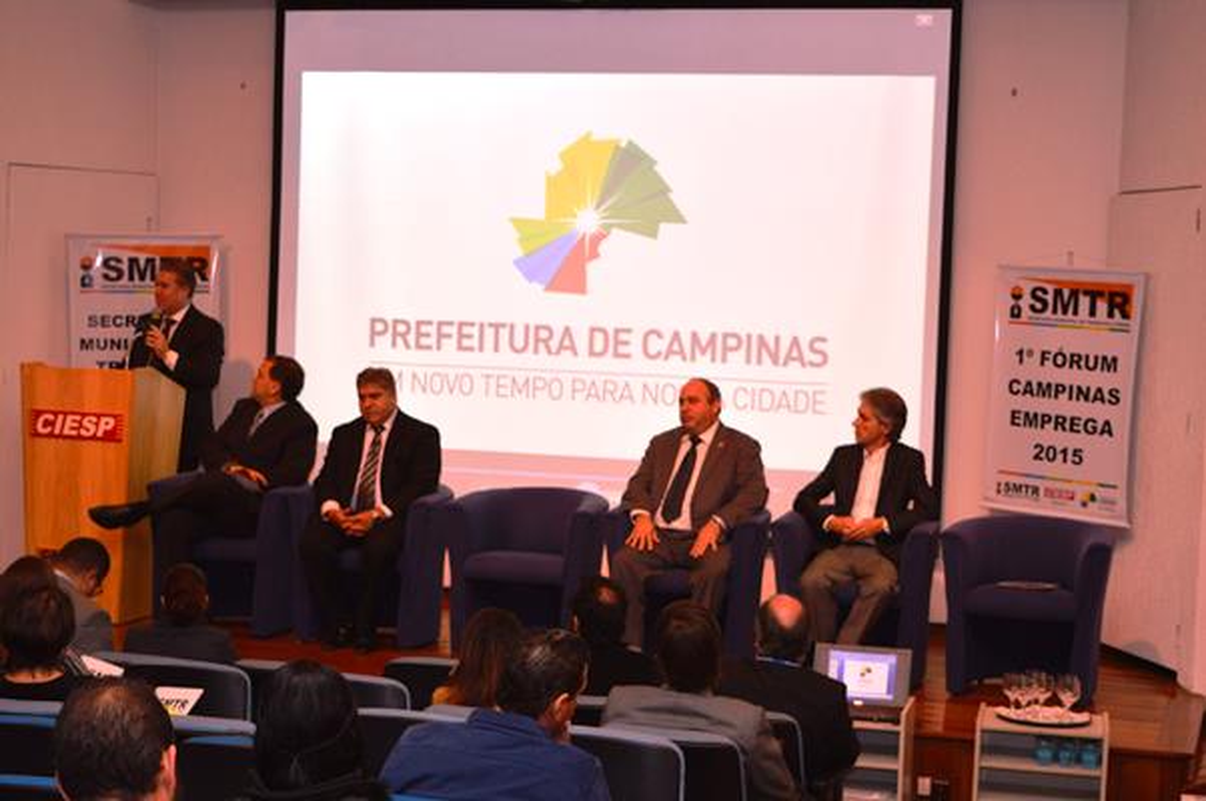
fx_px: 2108
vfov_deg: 21.5
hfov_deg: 31.9
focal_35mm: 63
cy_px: 400
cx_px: 603
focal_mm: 42
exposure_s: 1/60
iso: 560
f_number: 5
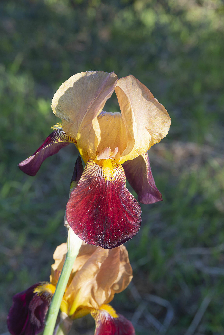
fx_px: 746
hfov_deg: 17.1
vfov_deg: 25.4
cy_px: 168
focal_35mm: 80
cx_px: 112
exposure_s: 1/125
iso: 250
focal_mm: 80
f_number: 10
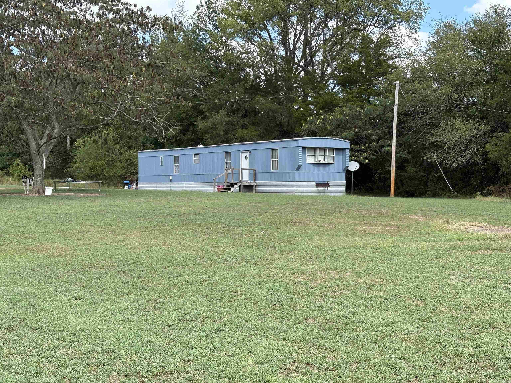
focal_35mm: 52
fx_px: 768
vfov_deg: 28.0
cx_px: 256
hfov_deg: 36.8
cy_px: 192
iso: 50
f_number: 1.6
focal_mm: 5.96
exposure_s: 1/1218
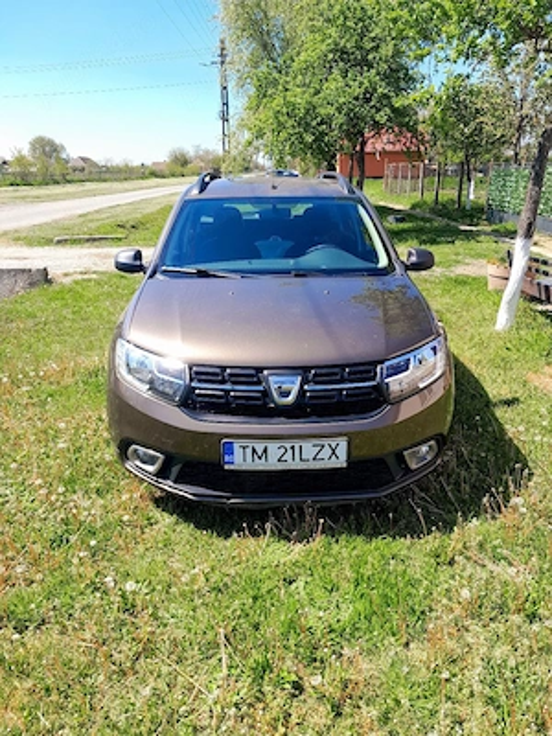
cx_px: 276
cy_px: 368
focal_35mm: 27
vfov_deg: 65.3
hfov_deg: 51.4
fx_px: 574
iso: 40
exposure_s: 1/270
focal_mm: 4
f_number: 1.8
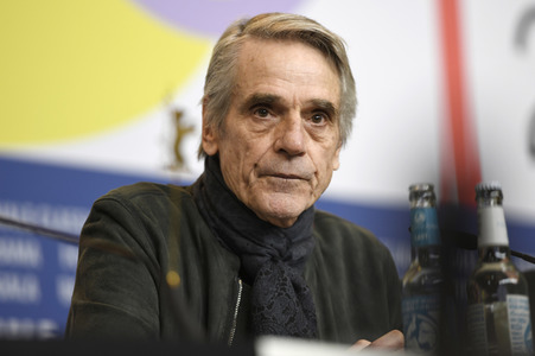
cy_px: 178
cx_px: 268
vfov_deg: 7.4
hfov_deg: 11.1
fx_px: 2747
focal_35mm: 185
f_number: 3.5
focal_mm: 185
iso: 800
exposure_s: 1/320
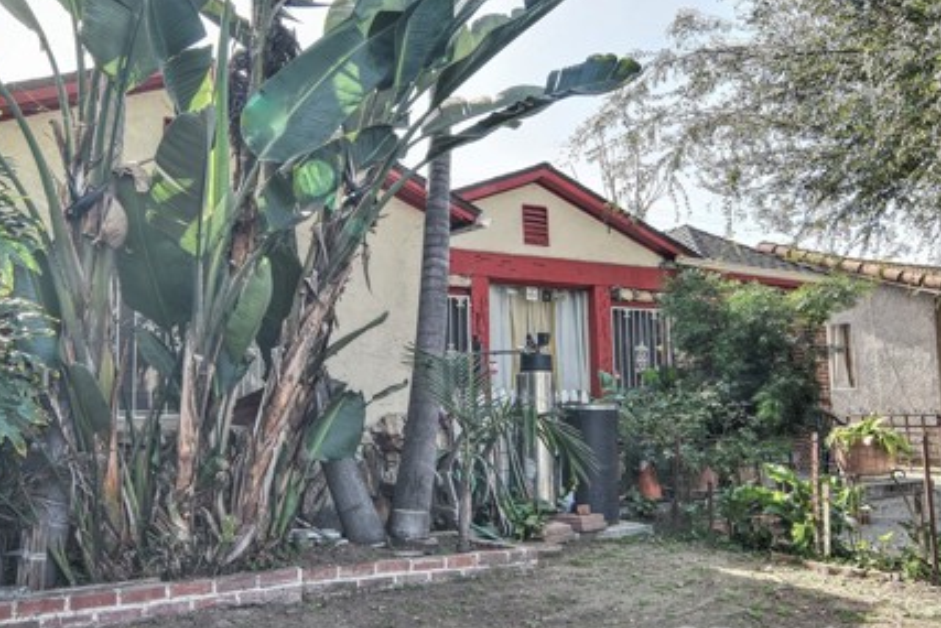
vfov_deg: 47.2
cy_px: 208
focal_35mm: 27
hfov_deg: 64.9
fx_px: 706
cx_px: 286
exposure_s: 1/30
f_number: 8
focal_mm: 12
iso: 100
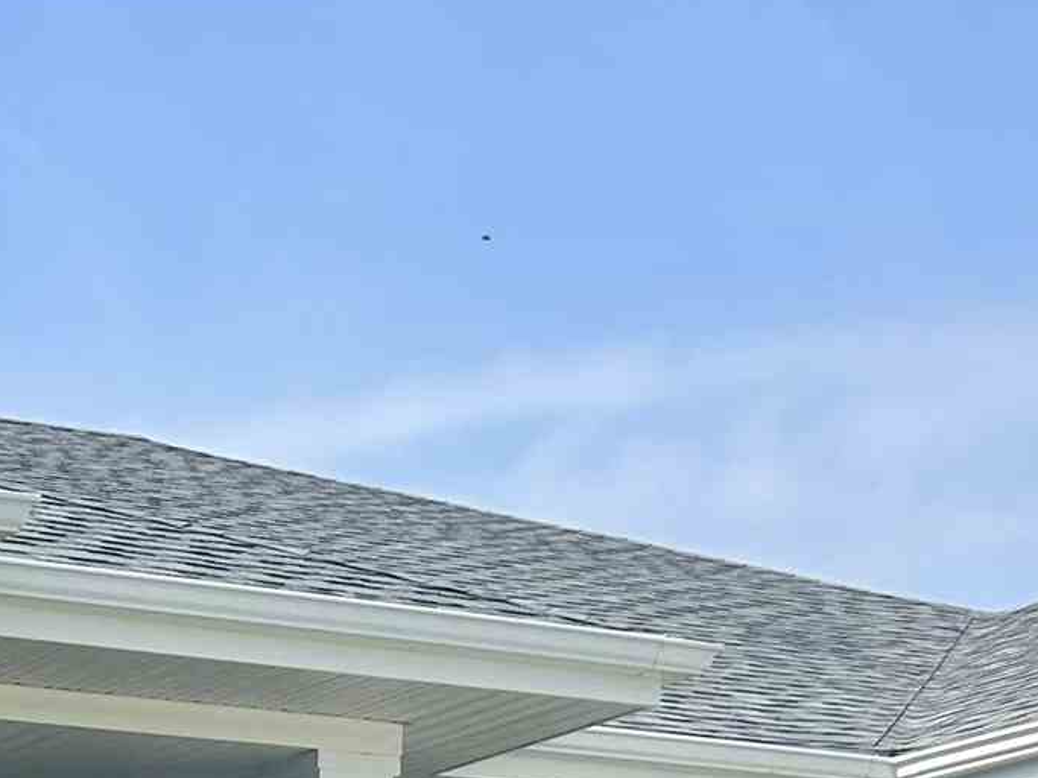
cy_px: 1515
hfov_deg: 16.5
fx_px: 3508
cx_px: 20
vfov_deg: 11.5
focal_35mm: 117
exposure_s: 1/3257
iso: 50
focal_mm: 5.7
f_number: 1.5
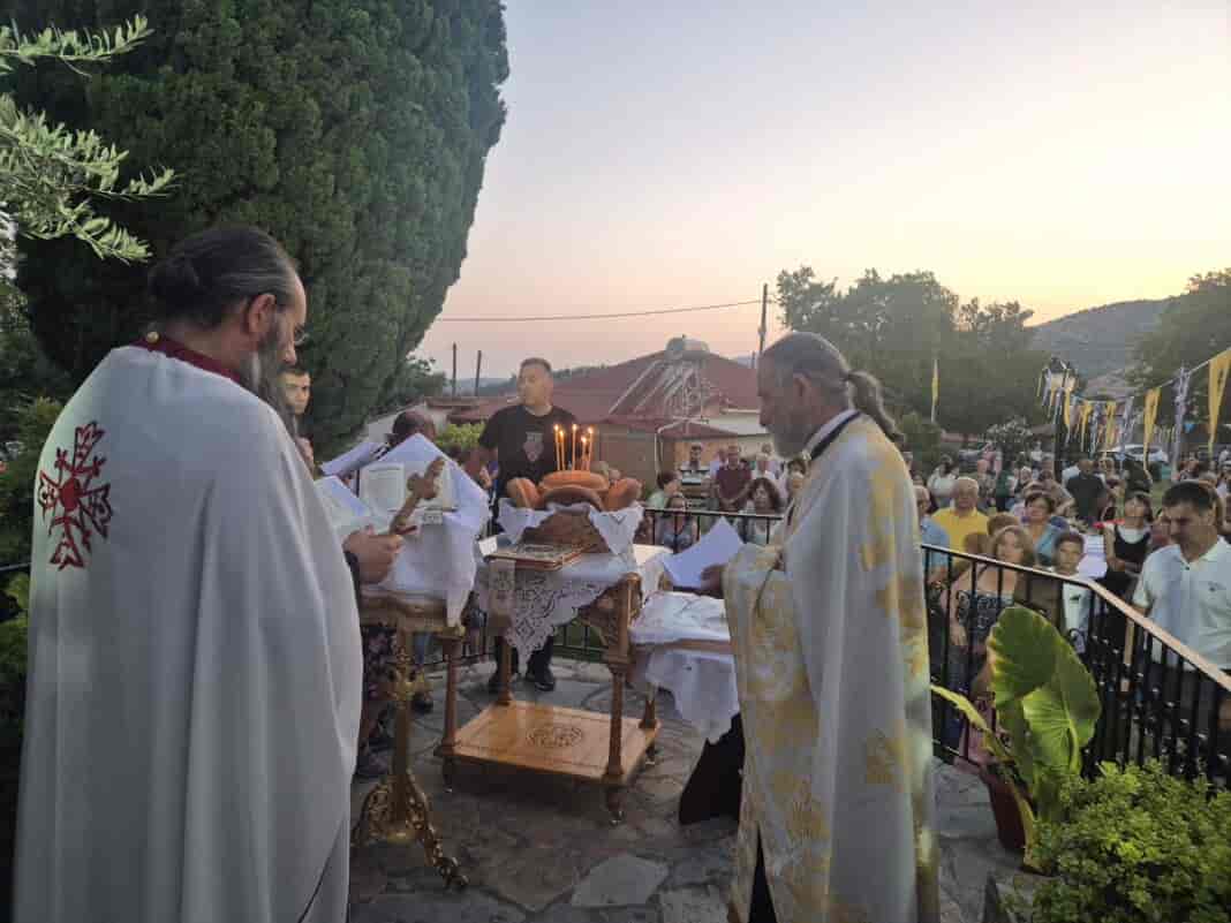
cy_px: 462
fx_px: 818
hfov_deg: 73.9
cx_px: 616
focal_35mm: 23
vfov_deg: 58.9
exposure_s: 1/100
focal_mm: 5.4
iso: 400
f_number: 1.8
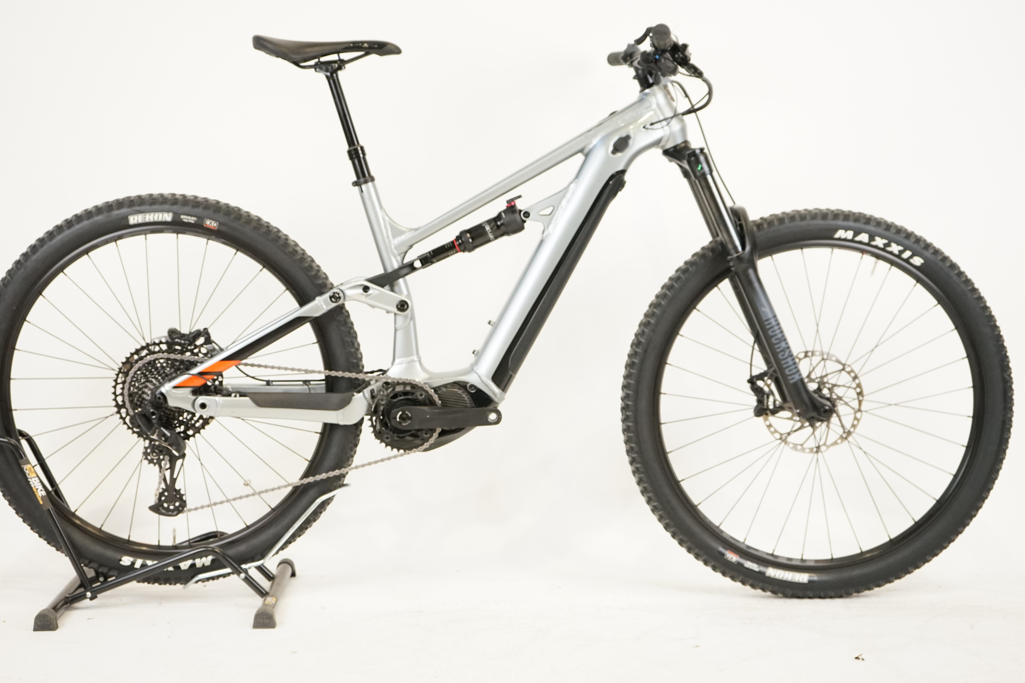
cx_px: 491
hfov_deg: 34.5
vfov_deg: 23.4
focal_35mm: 58
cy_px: 337
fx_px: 1651
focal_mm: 55
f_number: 5.6
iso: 3200
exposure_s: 1/200
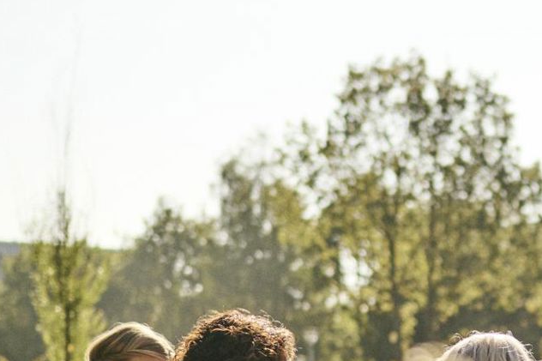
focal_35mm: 133
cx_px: 641
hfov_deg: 14.9
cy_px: 363
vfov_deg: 10.2
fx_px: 2002
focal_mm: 35
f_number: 1.8
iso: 64
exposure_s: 1/4000
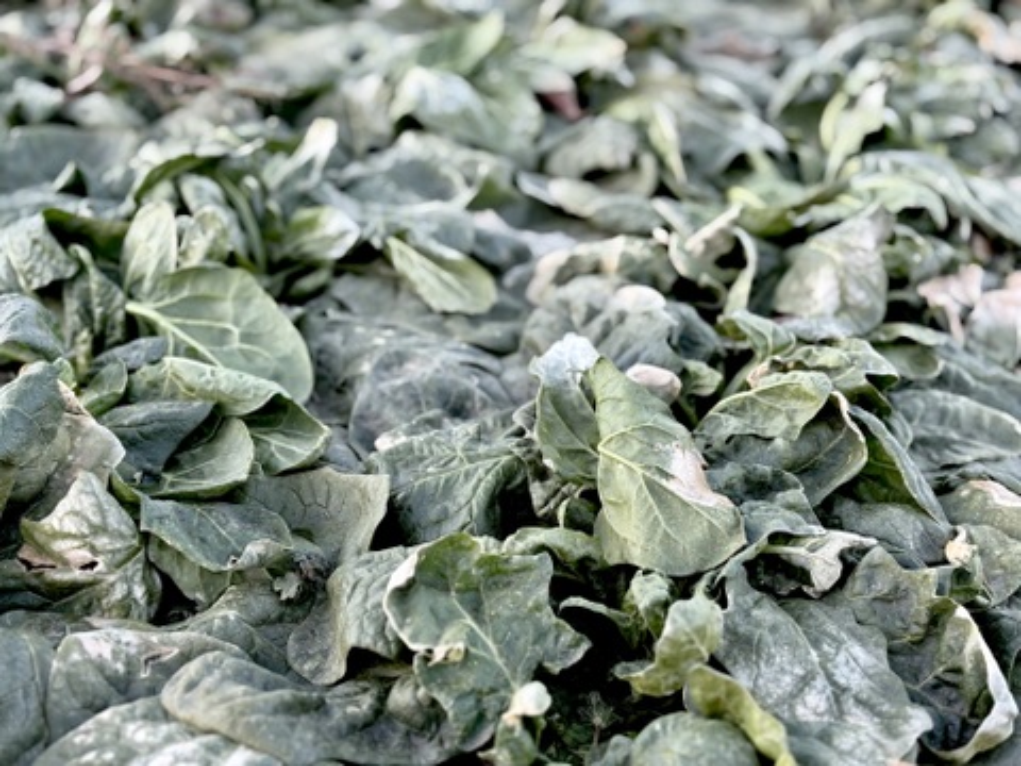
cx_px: 510
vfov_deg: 28.0
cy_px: 383
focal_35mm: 52
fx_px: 1534
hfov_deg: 36.8
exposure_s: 1/61
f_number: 1.6
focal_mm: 5.96
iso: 50
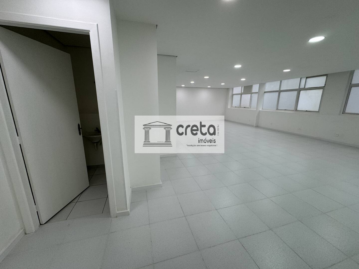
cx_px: 180
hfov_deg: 102.1
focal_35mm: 14
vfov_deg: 85.7
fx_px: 145
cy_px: 134
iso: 80
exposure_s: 1/120
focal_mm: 2.22
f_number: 2.2
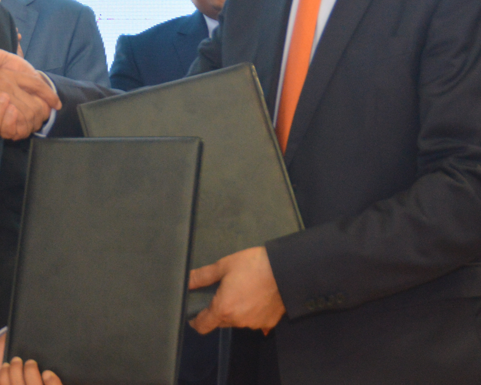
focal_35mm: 138
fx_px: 1964
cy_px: 15
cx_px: 100
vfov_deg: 11.1
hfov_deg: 13.9
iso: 900
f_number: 4.5
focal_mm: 38
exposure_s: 1/60
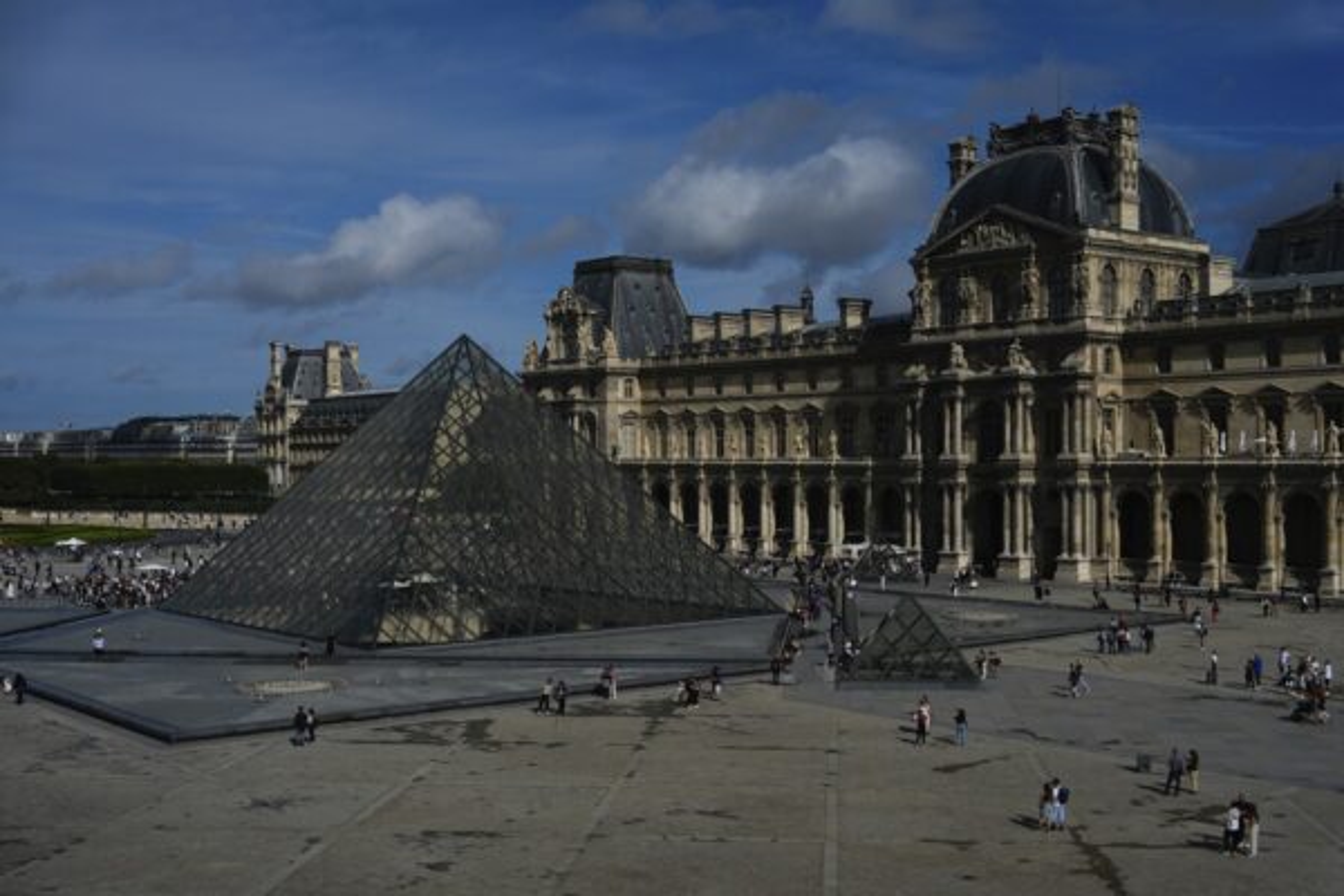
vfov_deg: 32.6
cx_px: 672
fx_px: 1531
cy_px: 448
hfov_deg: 47.4
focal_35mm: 41
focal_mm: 41
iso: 125
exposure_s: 1/8000
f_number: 4
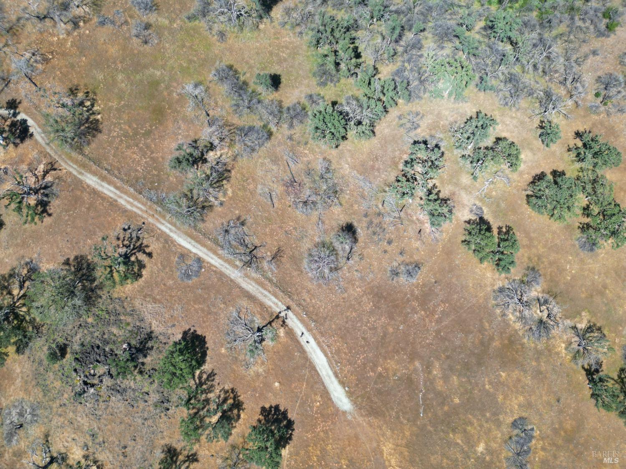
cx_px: 313
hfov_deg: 71.6
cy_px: 234
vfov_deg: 56.8
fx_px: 434
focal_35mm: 24
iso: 110
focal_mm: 6.72
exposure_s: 1/1500
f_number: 1.7
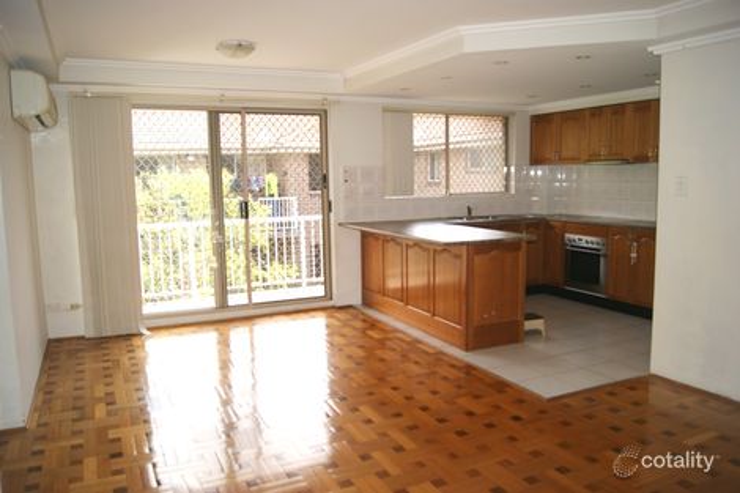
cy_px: 246
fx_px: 555
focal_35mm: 27
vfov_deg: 47.9
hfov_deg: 67.4
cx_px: 370
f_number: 3.5
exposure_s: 1/125
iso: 100
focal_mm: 18
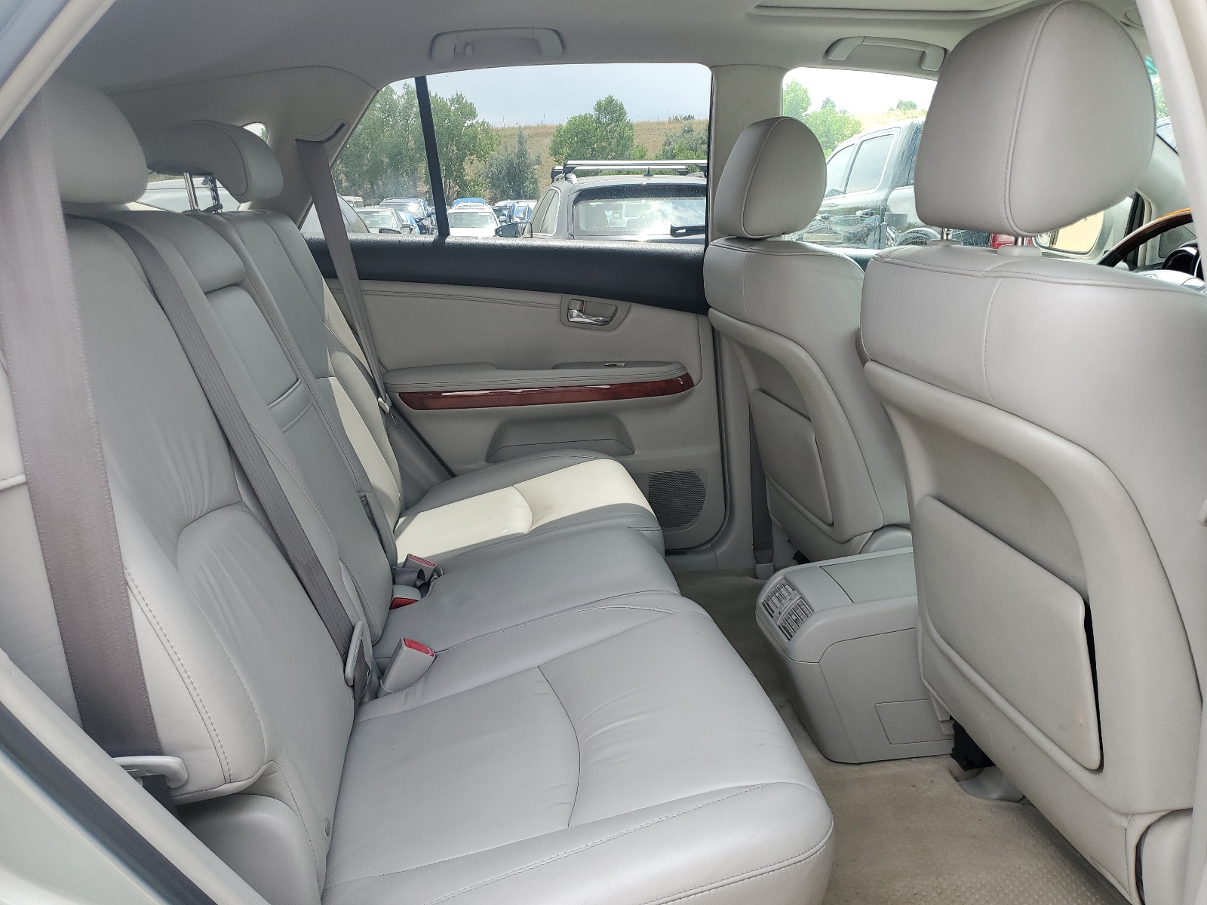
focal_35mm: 26
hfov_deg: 67.3
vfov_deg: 53.1
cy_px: 452
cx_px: 604
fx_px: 907
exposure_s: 1/455
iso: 50
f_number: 1.5
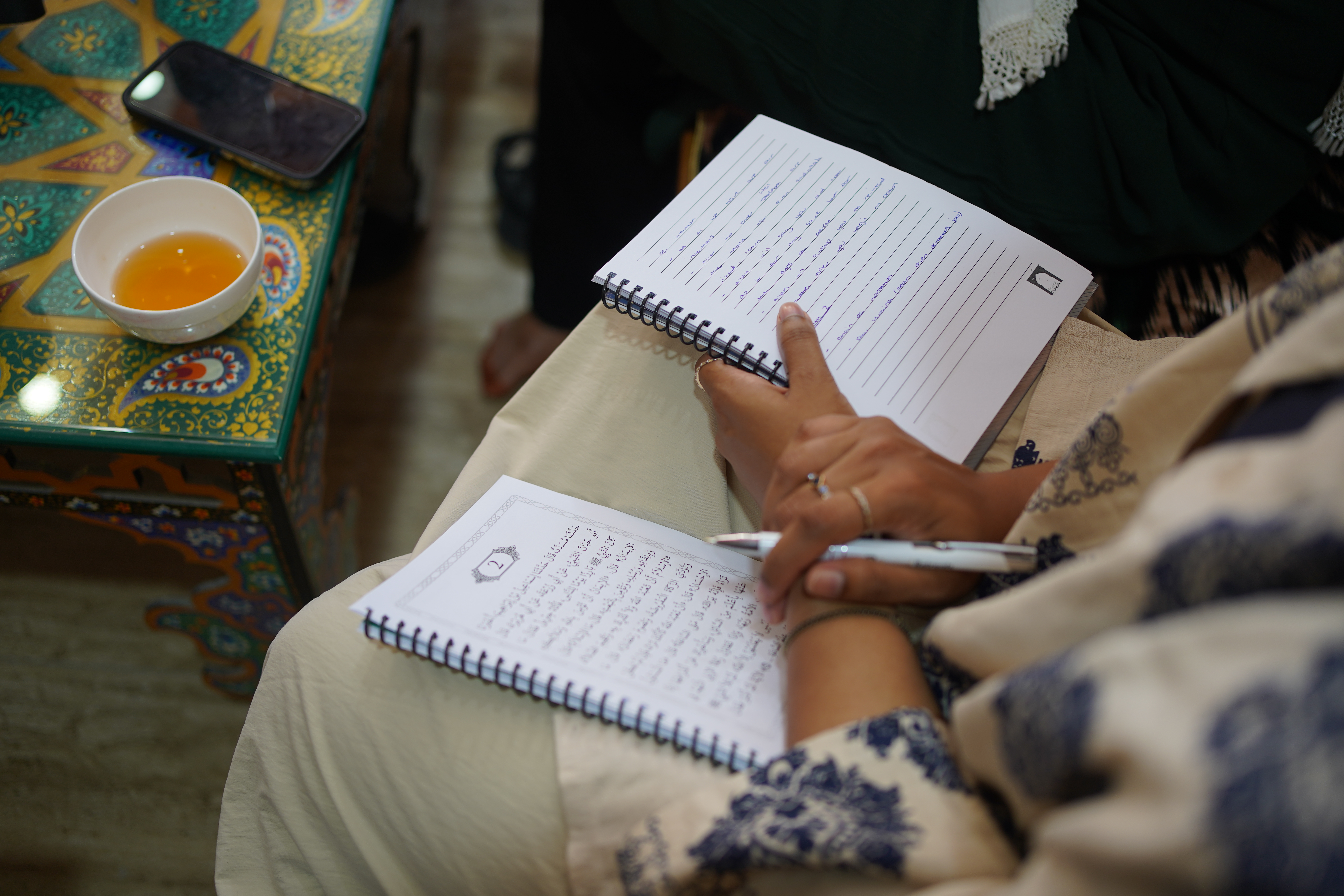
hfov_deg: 54.4
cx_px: 672
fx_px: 1307
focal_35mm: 35
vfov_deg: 37.9
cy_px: 448
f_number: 2.2
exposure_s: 1/50
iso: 160
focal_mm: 35
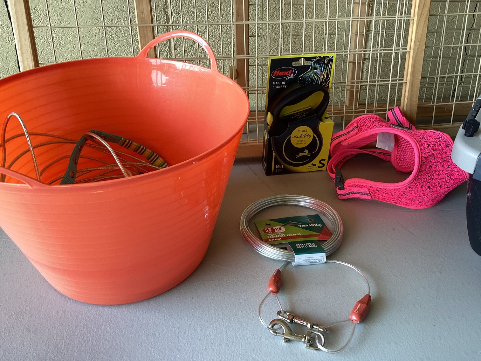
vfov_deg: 45.4
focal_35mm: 31
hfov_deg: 58.3
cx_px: 240
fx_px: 431
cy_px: 180
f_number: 2.4
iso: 40
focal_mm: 3.3
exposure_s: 1/120
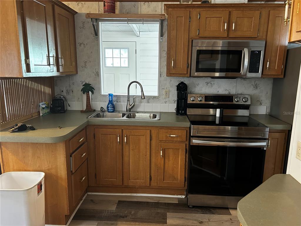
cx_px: 150
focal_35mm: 26
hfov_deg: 67.3
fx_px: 226
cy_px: 113
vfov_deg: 53.1
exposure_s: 1/40
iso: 400
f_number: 1.5
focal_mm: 5.7
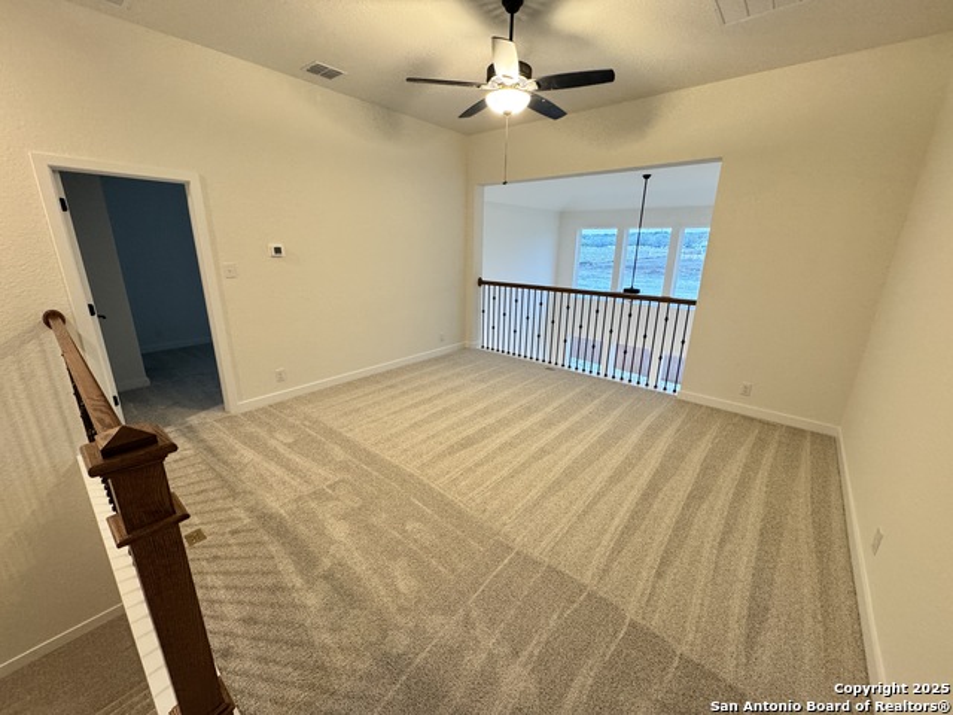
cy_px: 358
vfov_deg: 85.7
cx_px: 476
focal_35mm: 14
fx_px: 385
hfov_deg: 102.1
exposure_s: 1/60
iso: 320
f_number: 2.2
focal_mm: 2.22
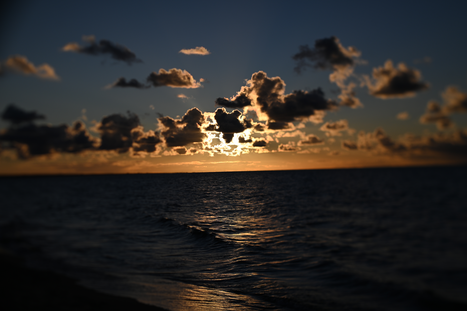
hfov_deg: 39.6
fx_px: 648
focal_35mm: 50
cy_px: 156
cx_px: 234
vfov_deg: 27.0
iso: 100
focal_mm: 50
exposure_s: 1/5000
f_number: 1.4
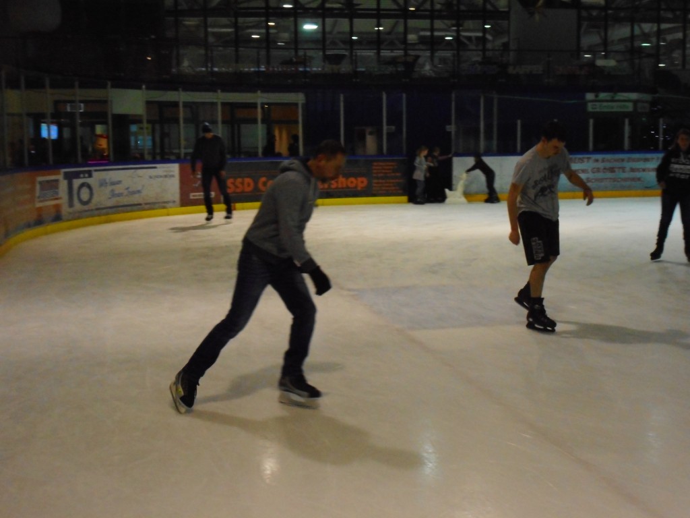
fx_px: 1017
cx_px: 345
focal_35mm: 51
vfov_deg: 28.6
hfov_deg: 37.5
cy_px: 259
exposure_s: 1/60
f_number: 4.9
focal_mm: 9.1
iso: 640
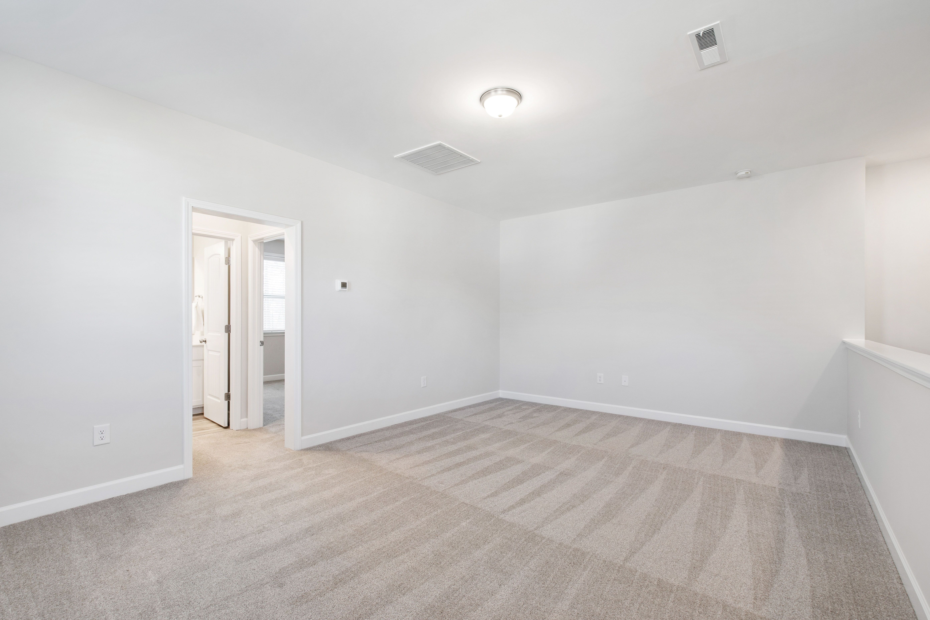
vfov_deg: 77.3
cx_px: 465
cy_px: 310
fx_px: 387
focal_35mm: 15
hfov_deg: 100.4
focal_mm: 10
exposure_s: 1/3
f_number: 8
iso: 100
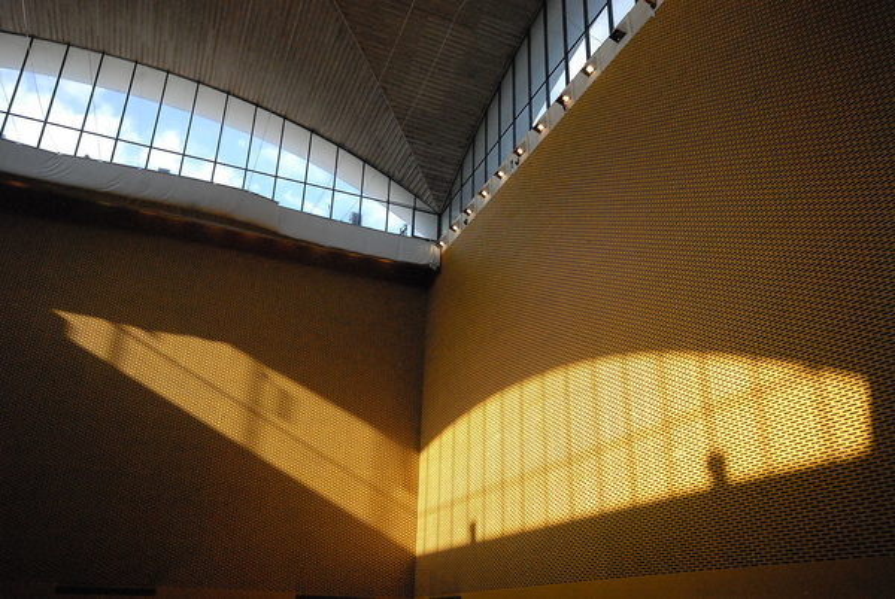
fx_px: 747
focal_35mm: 30
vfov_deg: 43.7
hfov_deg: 61.9
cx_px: 448
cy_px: 300
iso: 1600
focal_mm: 20
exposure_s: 1/400
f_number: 10
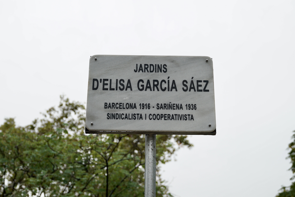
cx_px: 148
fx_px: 500
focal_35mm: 61
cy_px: 98
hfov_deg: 32.9
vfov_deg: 22.3
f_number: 3.2
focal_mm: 41
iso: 100
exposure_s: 1/250
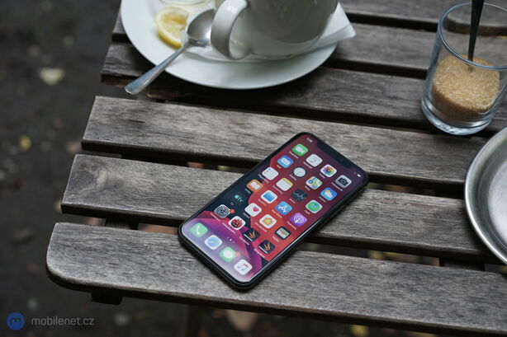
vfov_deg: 24.6
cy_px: 168
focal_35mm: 55
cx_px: 254
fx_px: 774
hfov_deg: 36.3
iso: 500
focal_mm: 55
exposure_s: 1/200
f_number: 4.5
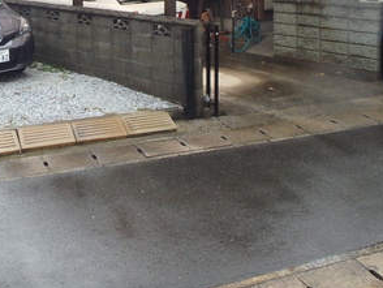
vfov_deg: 27.2
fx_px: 554
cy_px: -12
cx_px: 155
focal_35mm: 50
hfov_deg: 38.0
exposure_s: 1/50
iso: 200
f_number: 3.5
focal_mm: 3.7
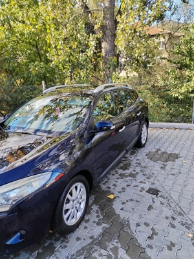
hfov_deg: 53.1
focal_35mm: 26
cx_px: 97
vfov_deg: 67.3
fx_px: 194
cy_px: 130
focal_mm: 4.75
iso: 100
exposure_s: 1/136
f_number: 1.8
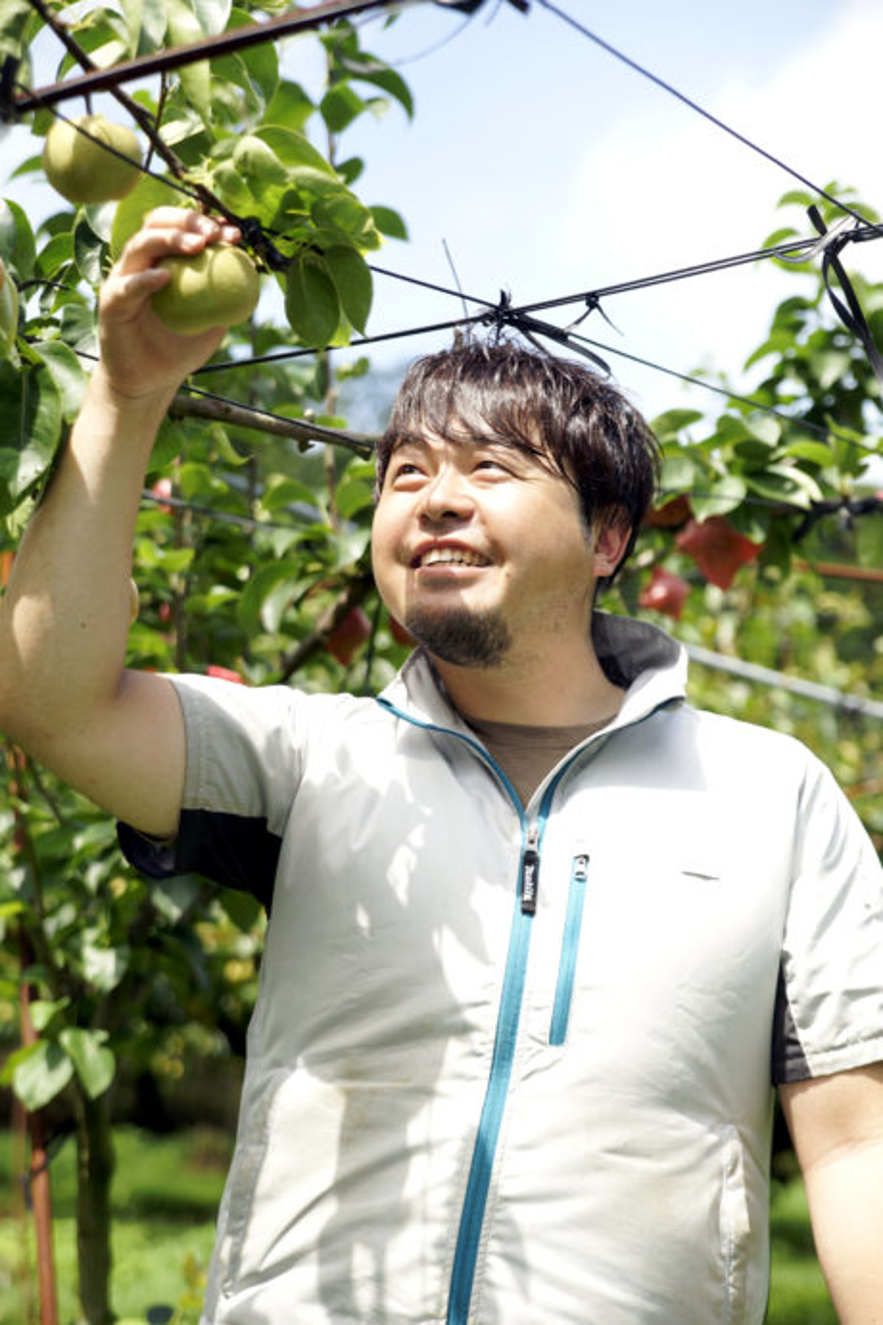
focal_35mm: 75
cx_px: 442
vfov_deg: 27.0
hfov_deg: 18.2
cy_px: 662
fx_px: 2759
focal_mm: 75
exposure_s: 1/250
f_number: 4
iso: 80
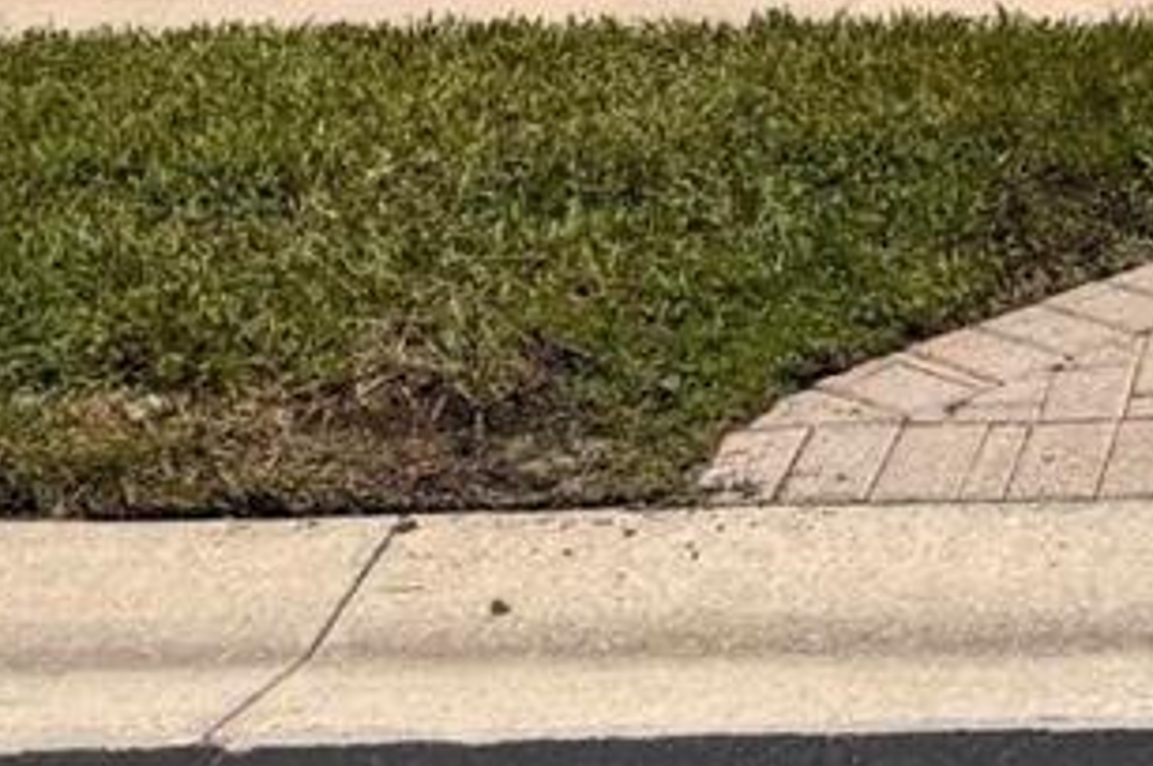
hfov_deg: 14.6
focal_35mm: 125
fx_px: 3999
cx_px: 2024
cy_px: -1325
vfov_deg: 9.3
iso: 80
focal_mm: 6.76
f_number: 1.78
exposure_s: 1/7937
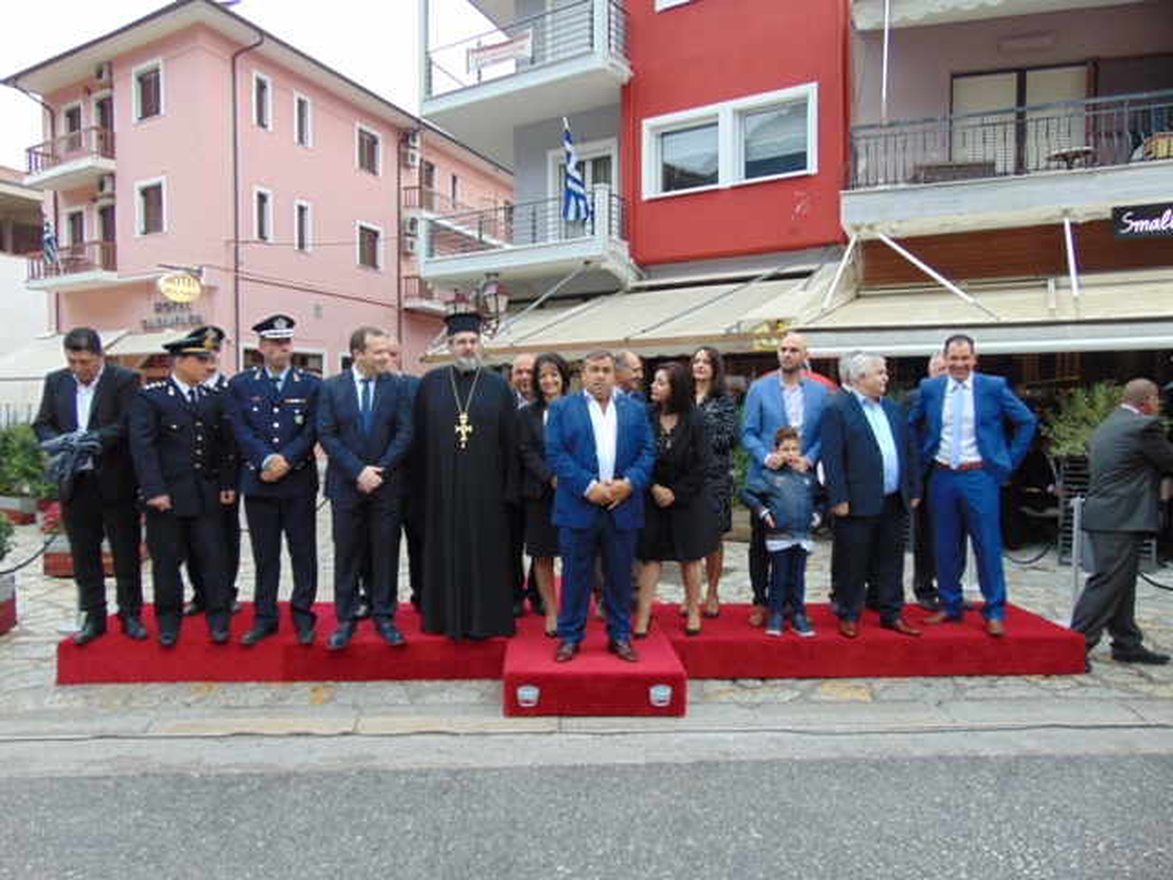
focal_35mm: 25
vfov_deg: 54.9
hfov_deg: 69.4
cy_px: 440
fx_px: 847
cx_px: 586
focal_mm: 4.5
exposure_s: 1/40
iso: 80
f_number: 3
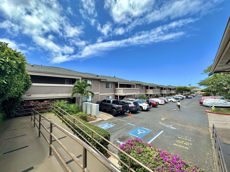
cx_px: 115
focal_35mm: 14
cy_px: 86
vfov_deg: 85.7
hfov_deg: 102.1
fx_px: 93
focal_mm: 2.22
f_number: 2.2
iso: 50
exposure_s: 1/1453
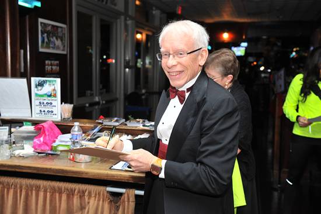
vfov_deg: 30.5
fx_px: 392
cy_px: 107
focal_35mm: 44
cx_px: 160
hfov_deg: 44.5
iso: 1000
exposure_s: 1/100
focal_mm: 44
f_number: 4.5
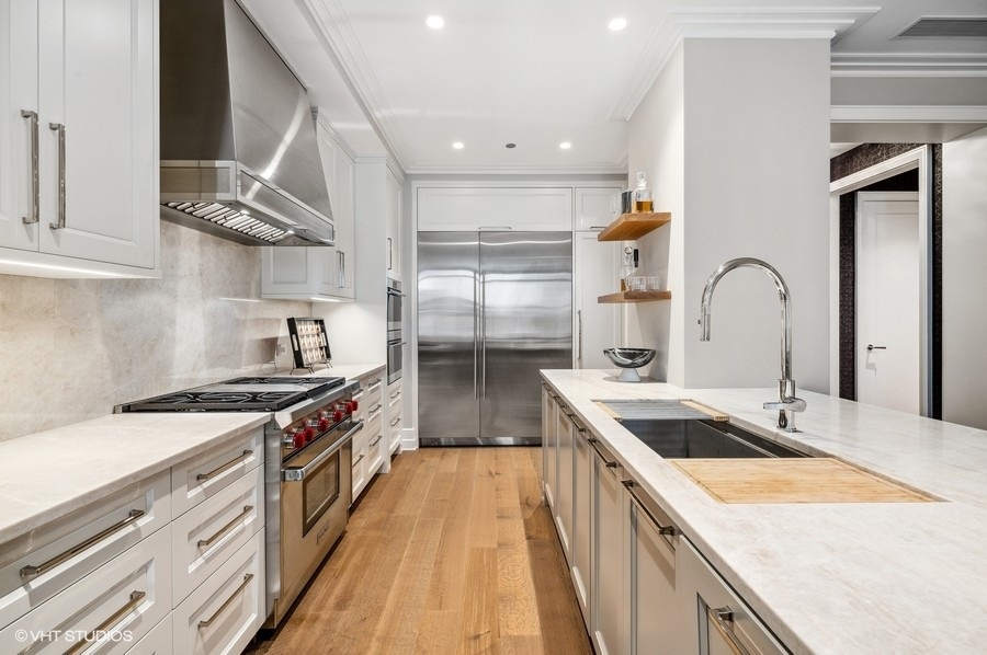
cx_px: 494
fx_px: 438
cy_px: 328
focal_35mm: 16
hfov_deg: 96.8
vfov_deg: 73.6
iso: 400
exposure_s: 1/3.33
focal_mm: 16
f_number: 10
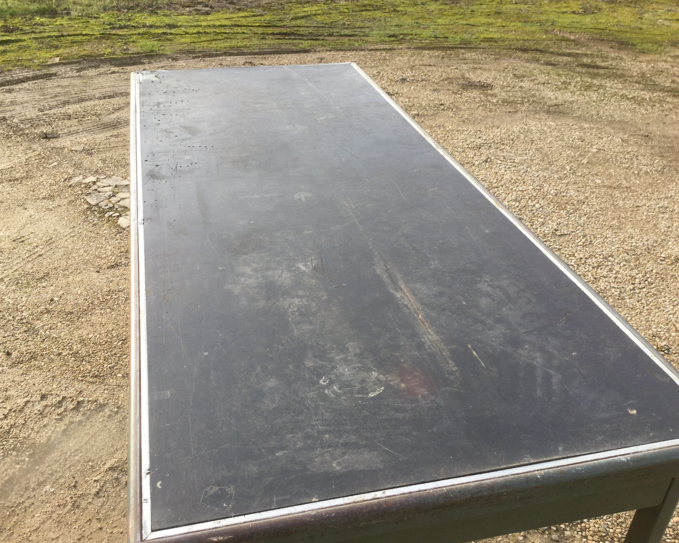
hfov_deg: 54.1
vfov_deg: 44.5
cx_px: 309
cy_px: 274
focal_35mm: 33
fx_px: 663
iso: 25
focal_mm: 3.3
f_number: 2.4
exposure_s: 1/360
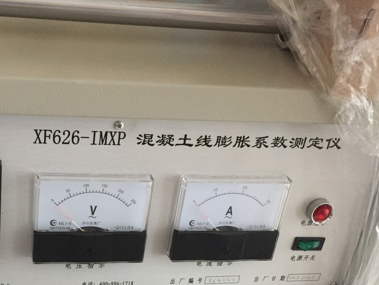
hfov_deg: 34.1
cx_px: 86
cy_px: 268
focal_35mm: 55
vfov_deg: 25.6
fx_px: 602
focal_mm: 4.15
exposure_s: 1/8
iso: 125
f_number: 2.2
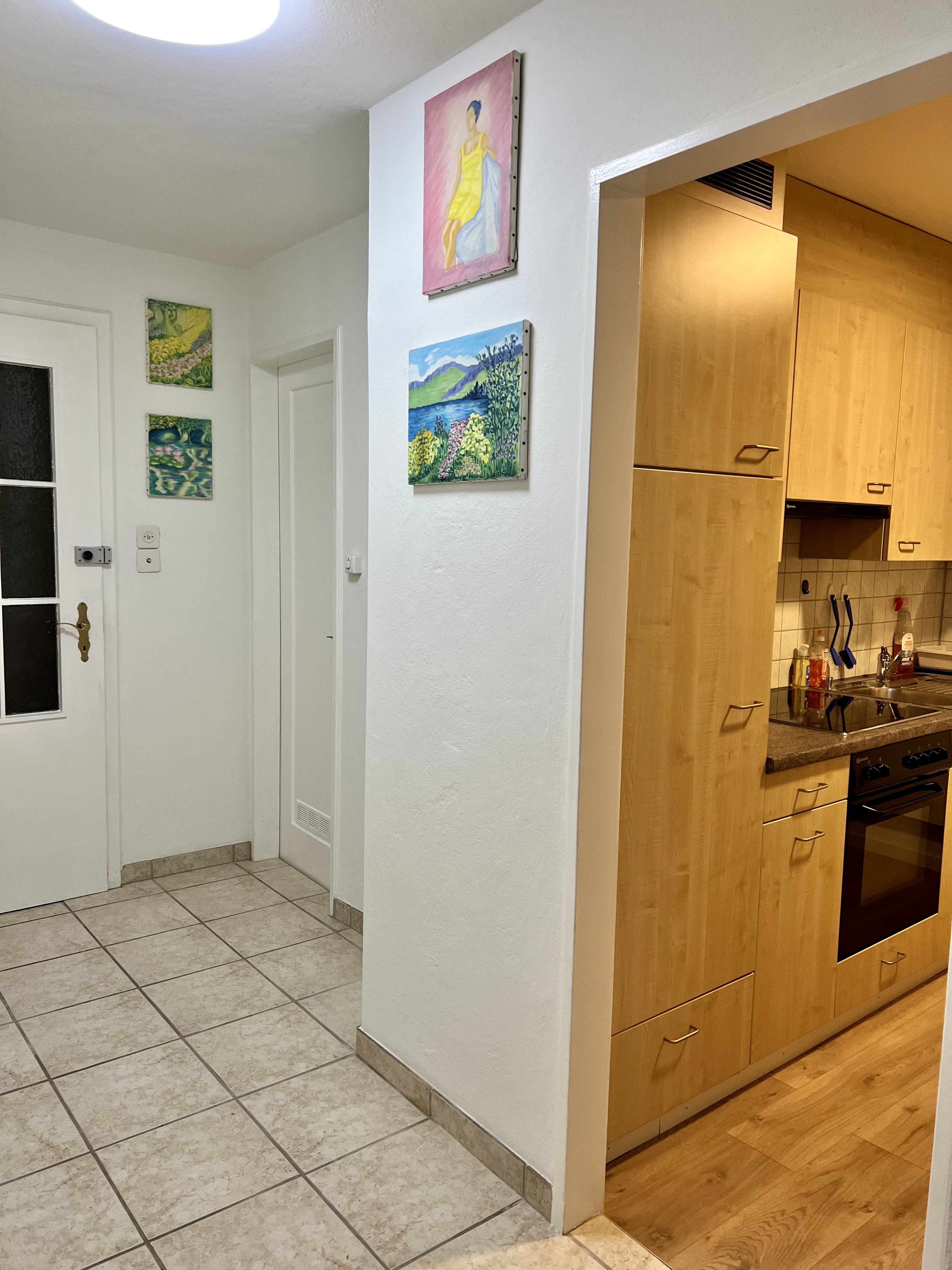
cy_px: 635
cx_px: 476
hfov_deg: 53.1
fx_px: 953
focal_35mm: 26
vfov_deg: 67.3
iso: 125
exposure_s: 1/100
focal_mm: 5.7
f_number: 1.5
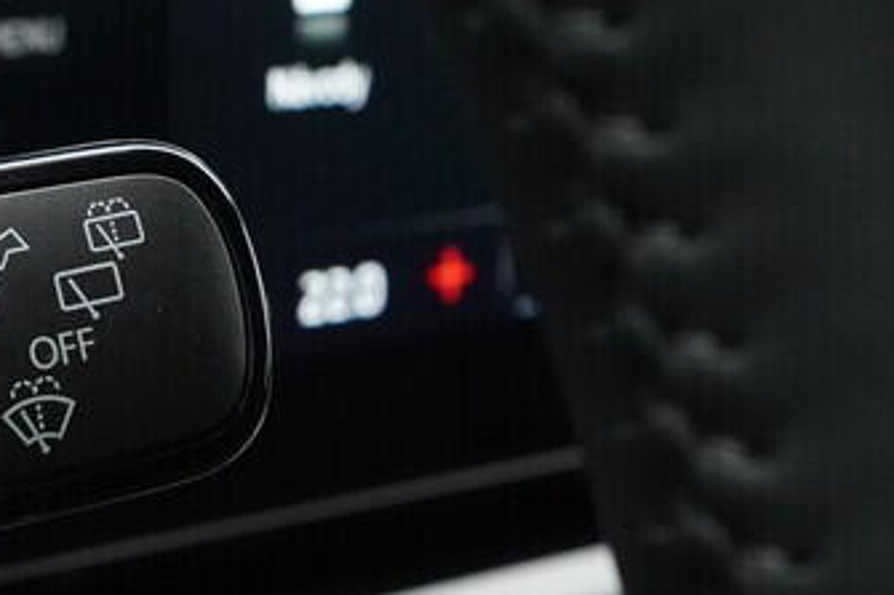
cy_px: 516
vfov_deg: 12.4
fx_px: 2730
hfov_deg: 17.5
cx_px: -248
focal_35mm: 110
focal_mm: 24
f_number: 5.6
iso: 2500
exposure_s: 1/160
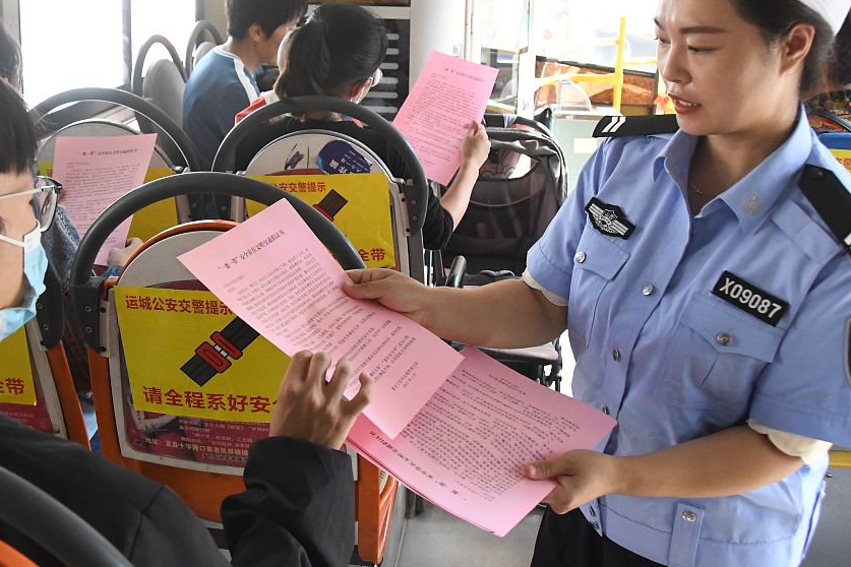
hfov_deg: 45.2
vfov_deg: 31.1
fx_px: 1016
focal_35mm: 43
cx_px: 347
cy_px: 223
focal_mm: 20
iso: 4000
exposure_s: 1/500
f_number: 5
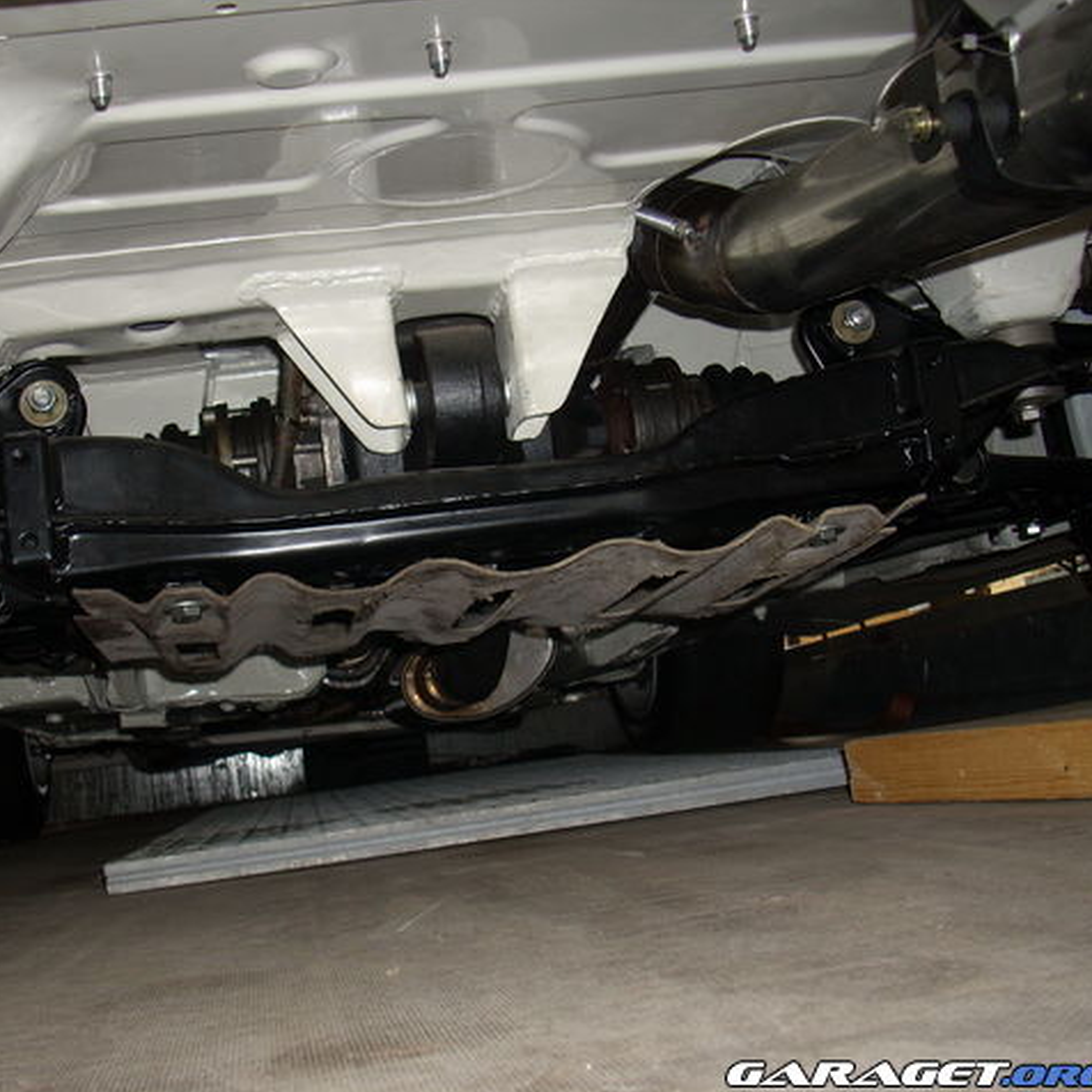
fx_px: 1570
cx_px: 385
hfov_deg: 38.0
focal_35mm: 44
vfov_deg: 38.3
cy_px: 546
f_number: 2.8
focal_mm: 6.2
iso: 64
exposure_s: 1/60
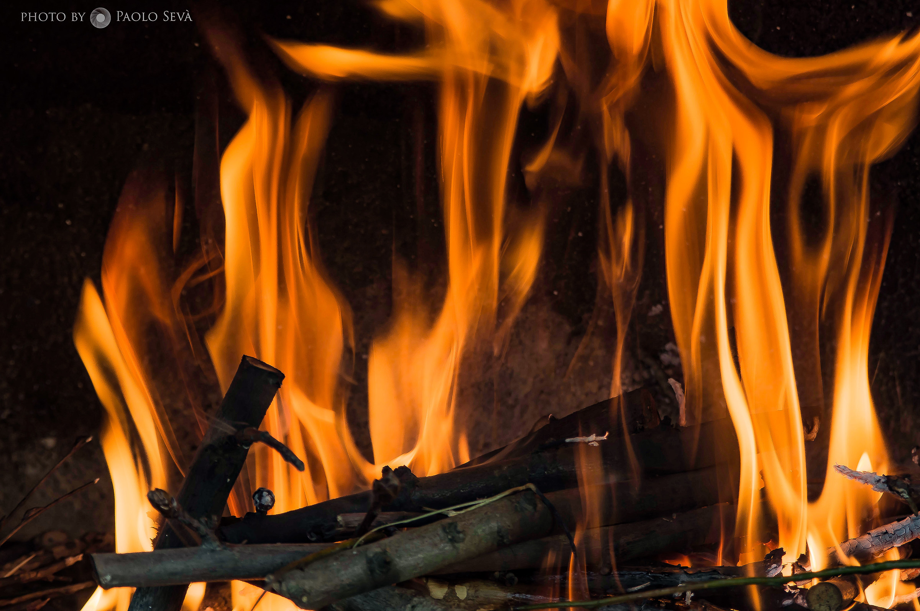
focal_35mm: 157
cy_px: 306
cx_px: 460
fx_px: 4007
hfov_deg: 13.1
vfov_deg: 8.7
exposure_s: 1/125
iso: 100
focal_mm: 105
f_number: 5.6
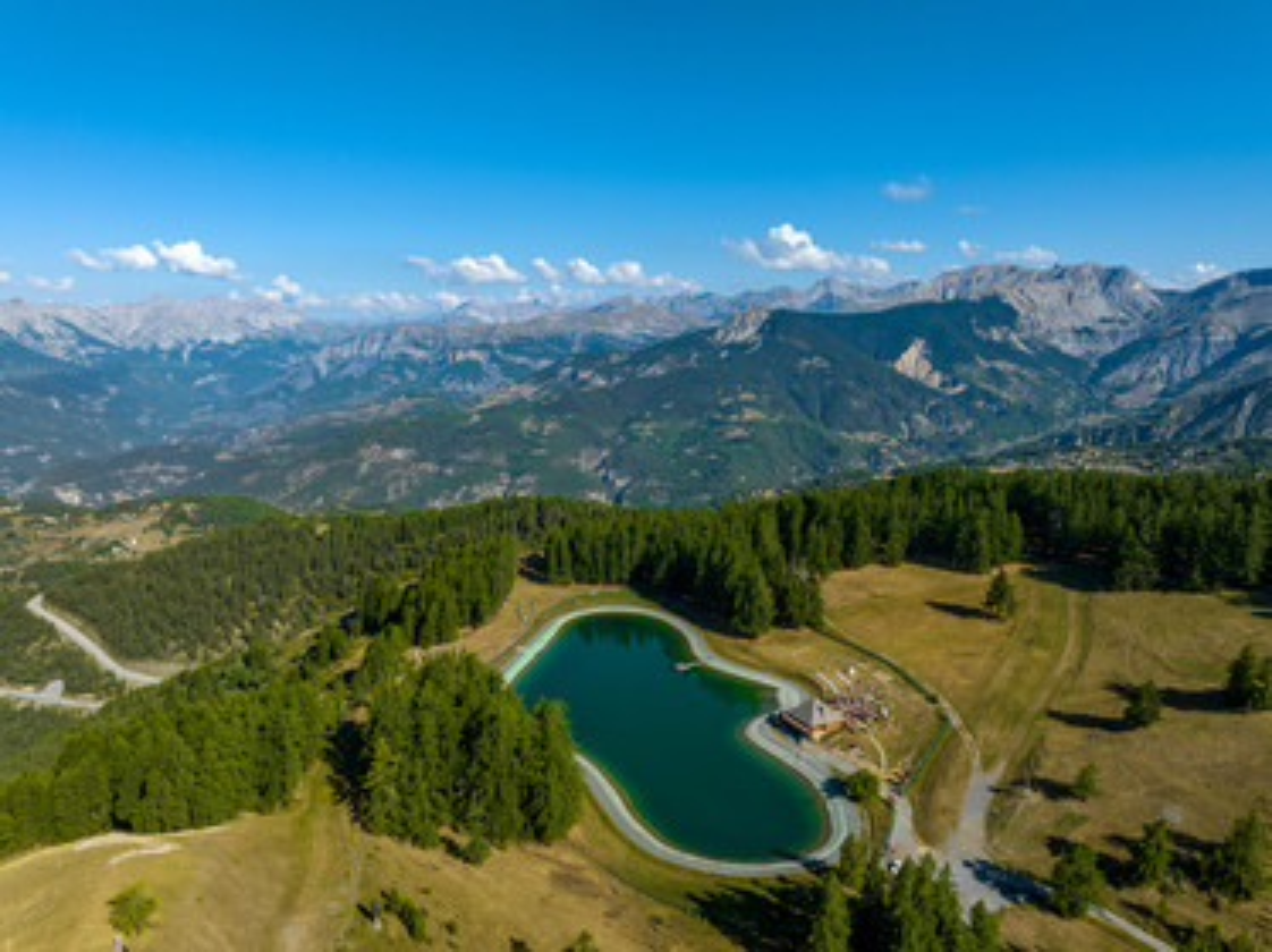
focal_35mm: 24
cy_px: 476
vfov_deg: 56.8
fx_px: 881
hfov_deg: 71.6
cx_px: 636
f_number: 8
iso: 100
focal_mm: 12.3
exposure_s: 1/320
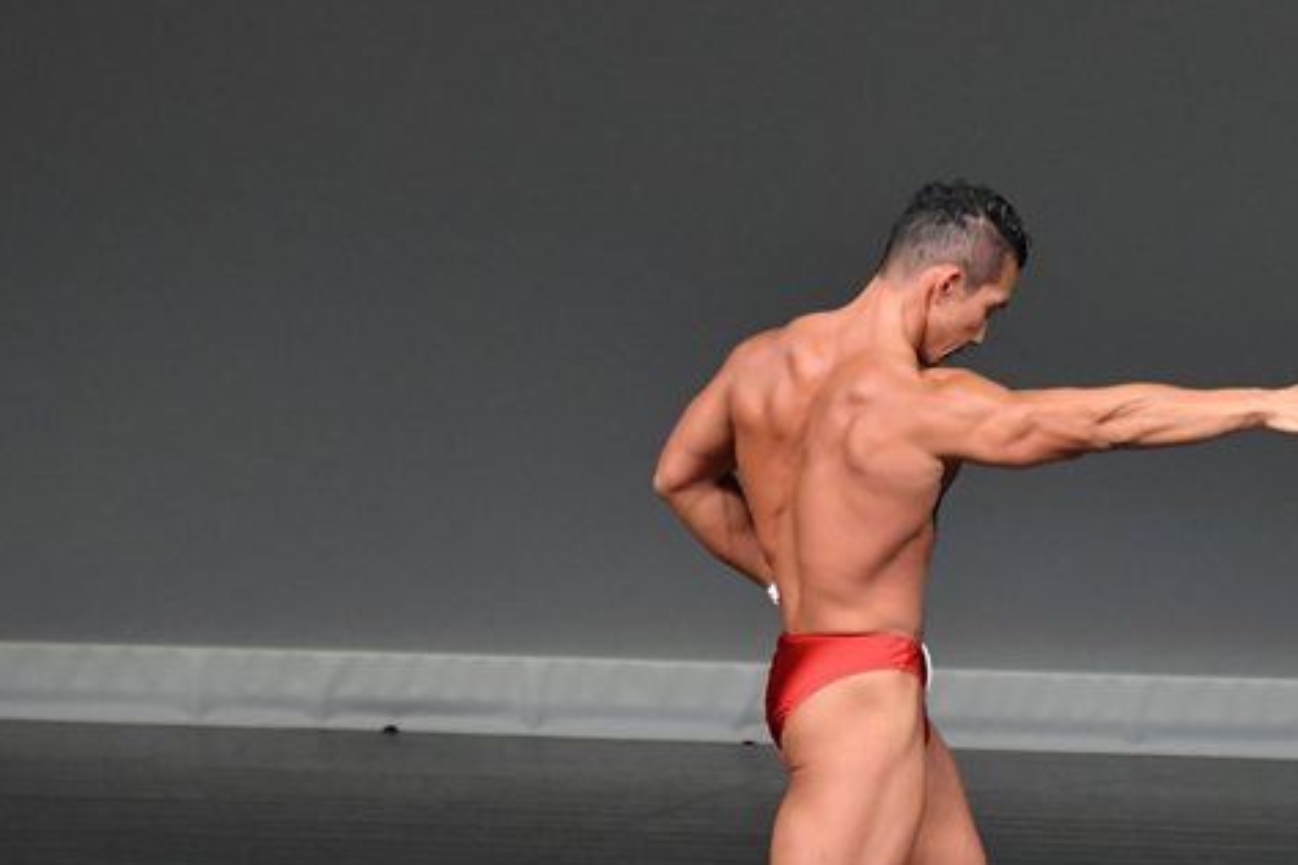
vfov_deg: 2.4
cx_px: 1008
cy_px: 678
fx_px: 20363
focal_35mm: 565
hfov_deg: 3.6
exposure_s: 1/400
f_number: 5.6
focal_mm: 230
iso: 4000
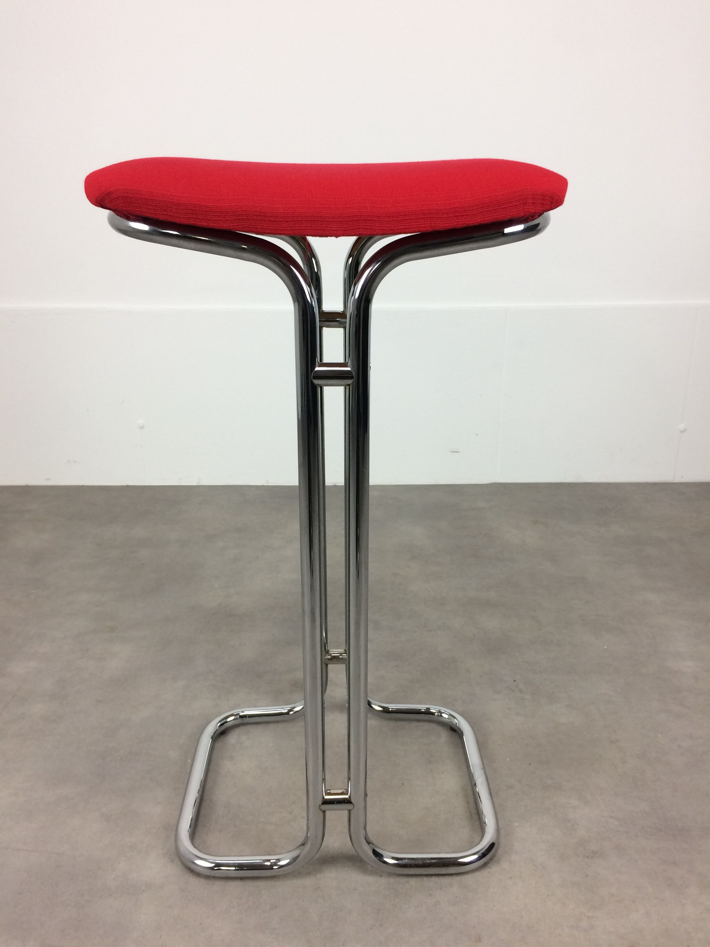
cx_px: 355
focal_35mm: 29
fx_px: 793
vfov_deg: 61.7
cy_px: 474
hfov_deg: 48.2
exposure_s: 1/33
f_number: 2.2
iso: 50
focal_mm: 4.15
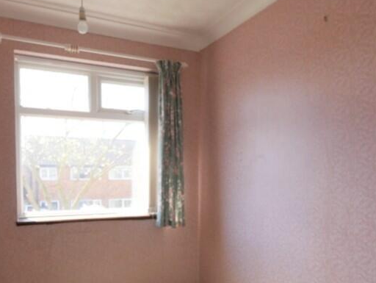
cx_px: 161
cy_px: 189
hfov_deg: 63.1
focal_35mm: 28
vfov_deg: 48.9
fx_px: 304
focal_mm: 7
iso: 200
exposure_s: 1/160
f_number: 4.5
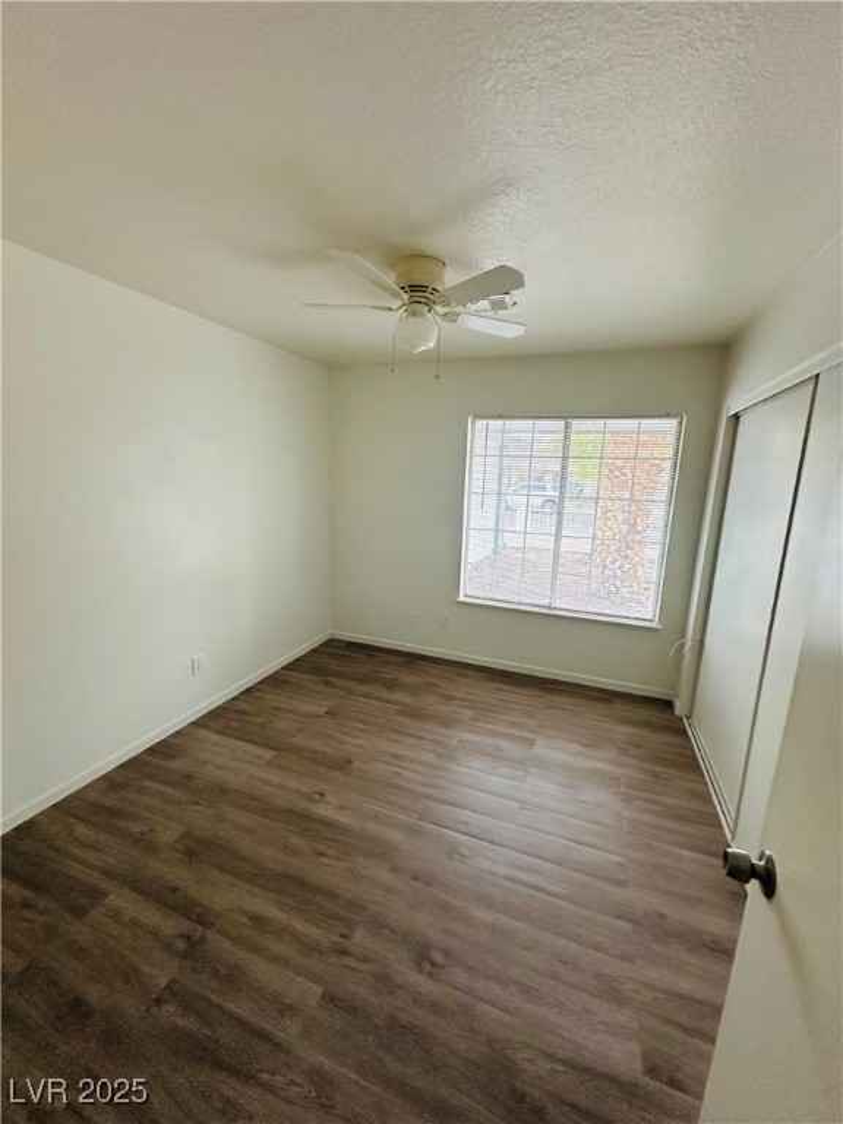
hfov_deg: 85.7
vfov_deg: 102.1
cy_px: 562
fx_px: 455
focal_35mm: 14
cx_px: 422
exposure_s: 1/99
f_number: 2.2
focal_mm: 2.22
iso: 250
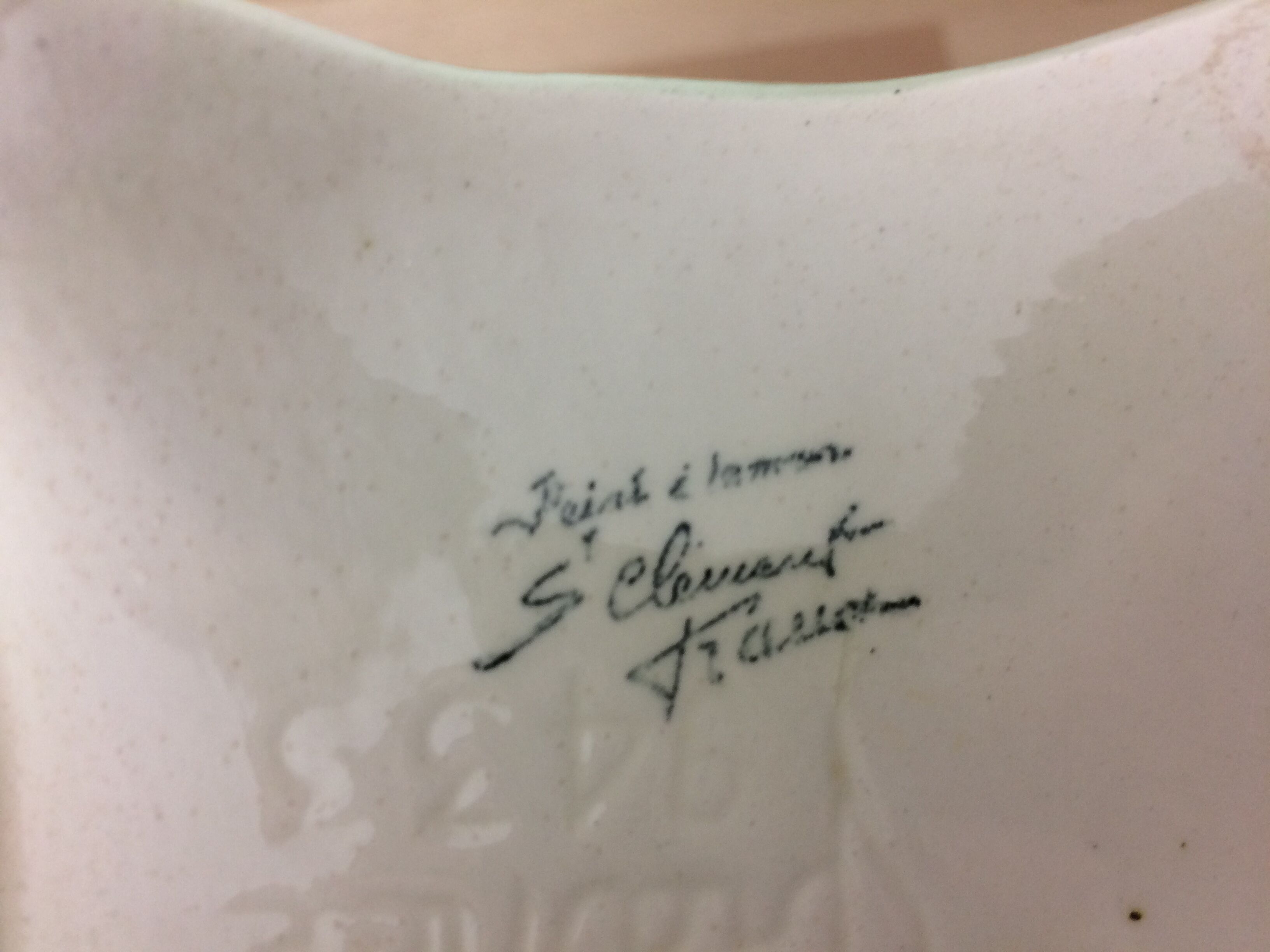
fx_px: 1064
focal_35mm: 29
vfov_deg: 48.2
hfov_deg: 61.7
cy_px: 476
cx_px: 635
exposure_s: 1/33
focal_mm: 4.15
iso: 64
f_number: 2.2
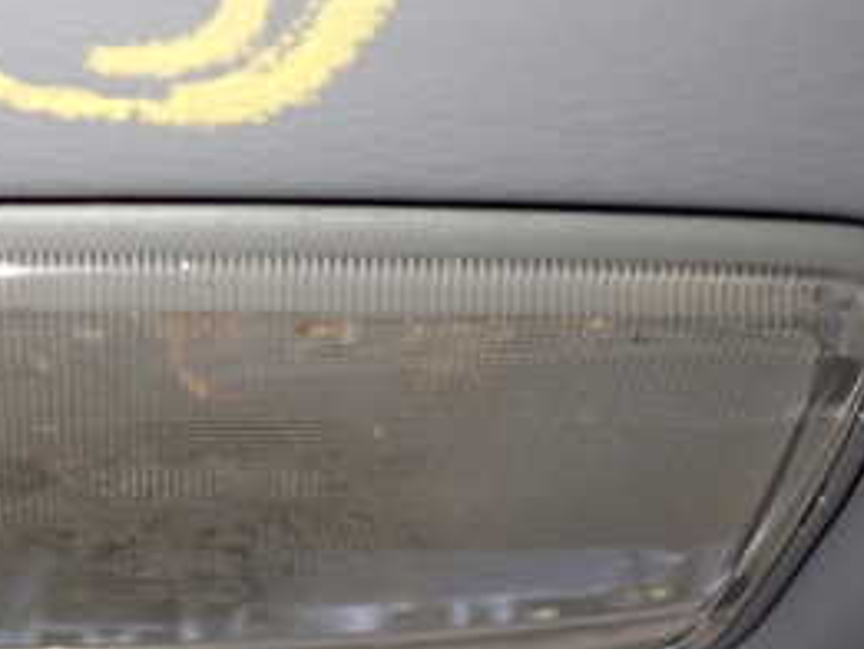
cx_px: 17
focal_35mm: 69
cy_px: 368
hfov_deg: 26.7
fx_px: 1723
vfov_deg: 21.3
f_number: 2.3
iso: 250
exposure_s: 1/30
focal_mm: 5.4
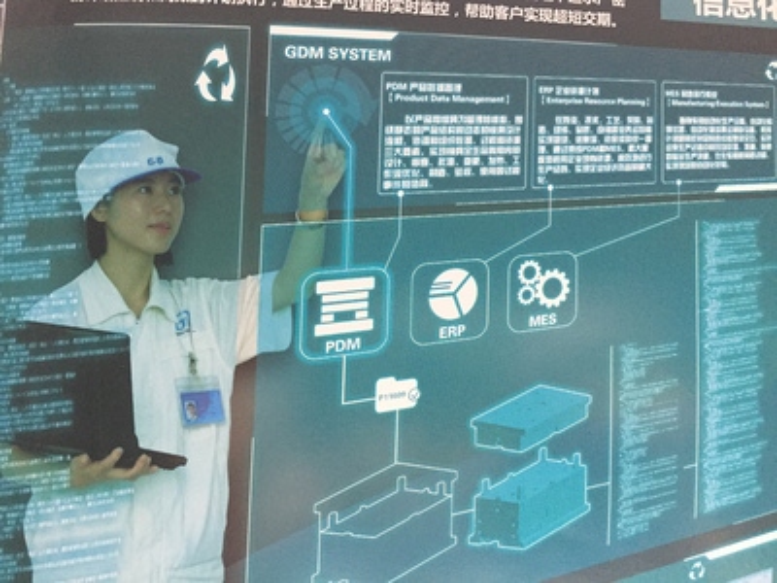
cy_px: 292
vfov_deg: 48.2
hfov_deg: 61.7
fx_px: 651
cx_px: 388
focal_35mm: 29
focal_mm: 4.15
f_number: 2.2
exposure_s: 1/30
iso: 160
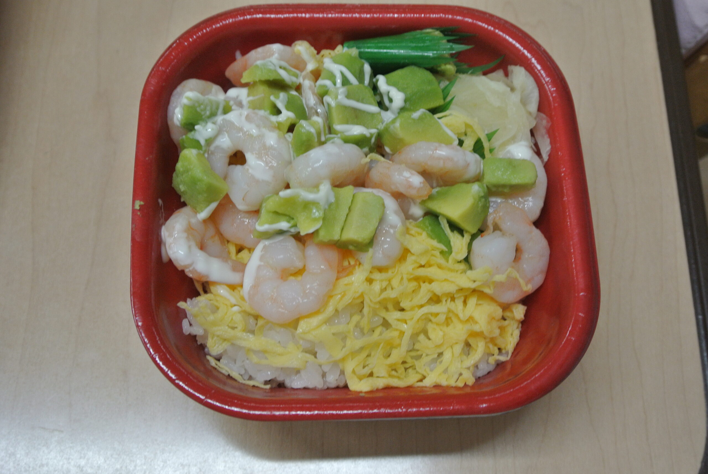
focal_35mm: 45
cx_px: 354
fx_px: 886
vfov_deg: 29.9
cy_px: 237
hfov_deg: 43.6
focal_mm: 16.9
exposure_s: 1/60
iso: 360
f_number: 4.5
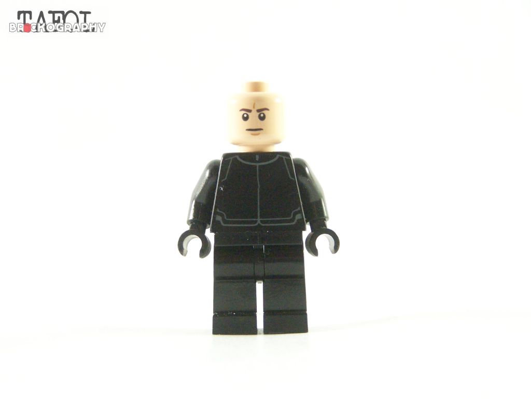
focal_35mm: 105
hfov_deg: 18.7
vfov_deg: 14.1
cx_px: 266
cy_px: 200
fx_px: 1611
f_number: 3.2
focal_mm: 17.5
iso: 400
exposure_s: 1/60
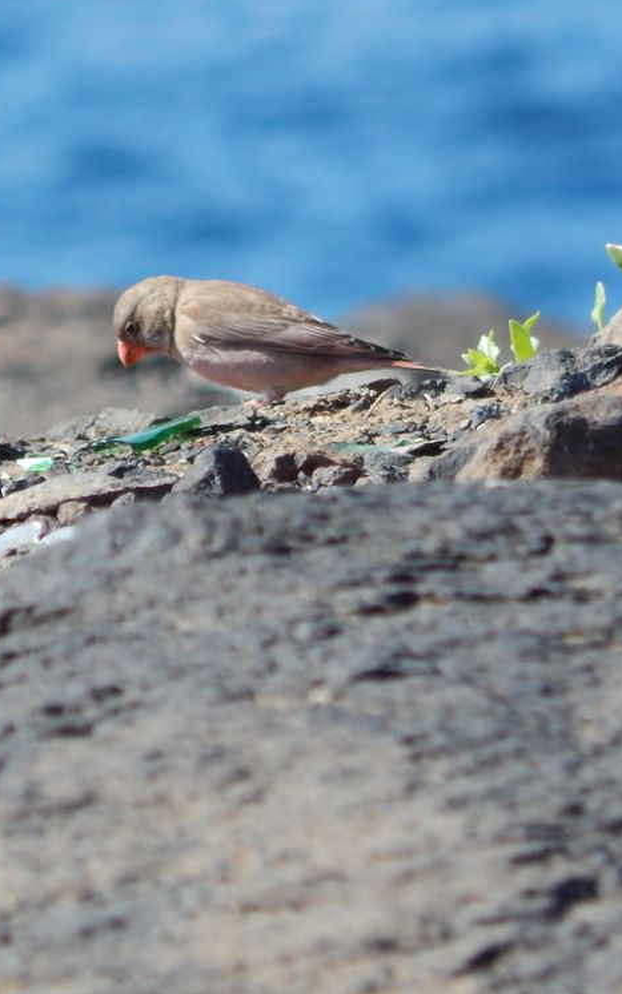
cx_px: 274
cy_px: 520
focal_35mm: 1149
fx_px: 31158
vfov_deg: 1.8
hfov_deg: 1.1
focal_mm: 120
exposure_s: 1/320
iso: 125
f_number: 5.8
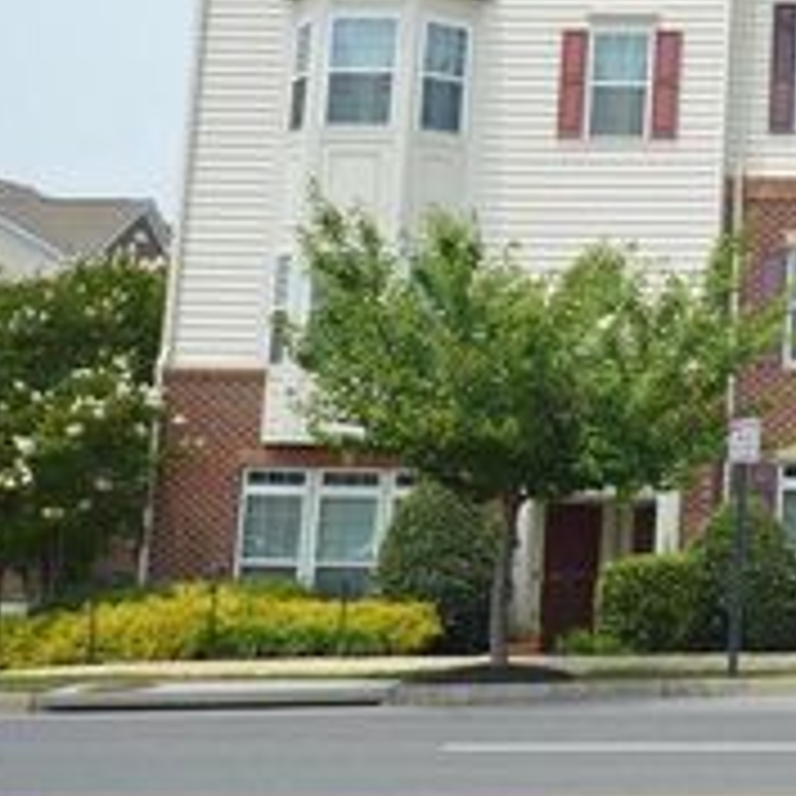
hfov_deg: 21.3
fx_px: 1873
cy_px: 232
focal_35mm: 72
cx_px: 1093
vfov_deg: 23.8
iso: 100
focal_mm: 20
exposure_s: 1/250
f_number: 8
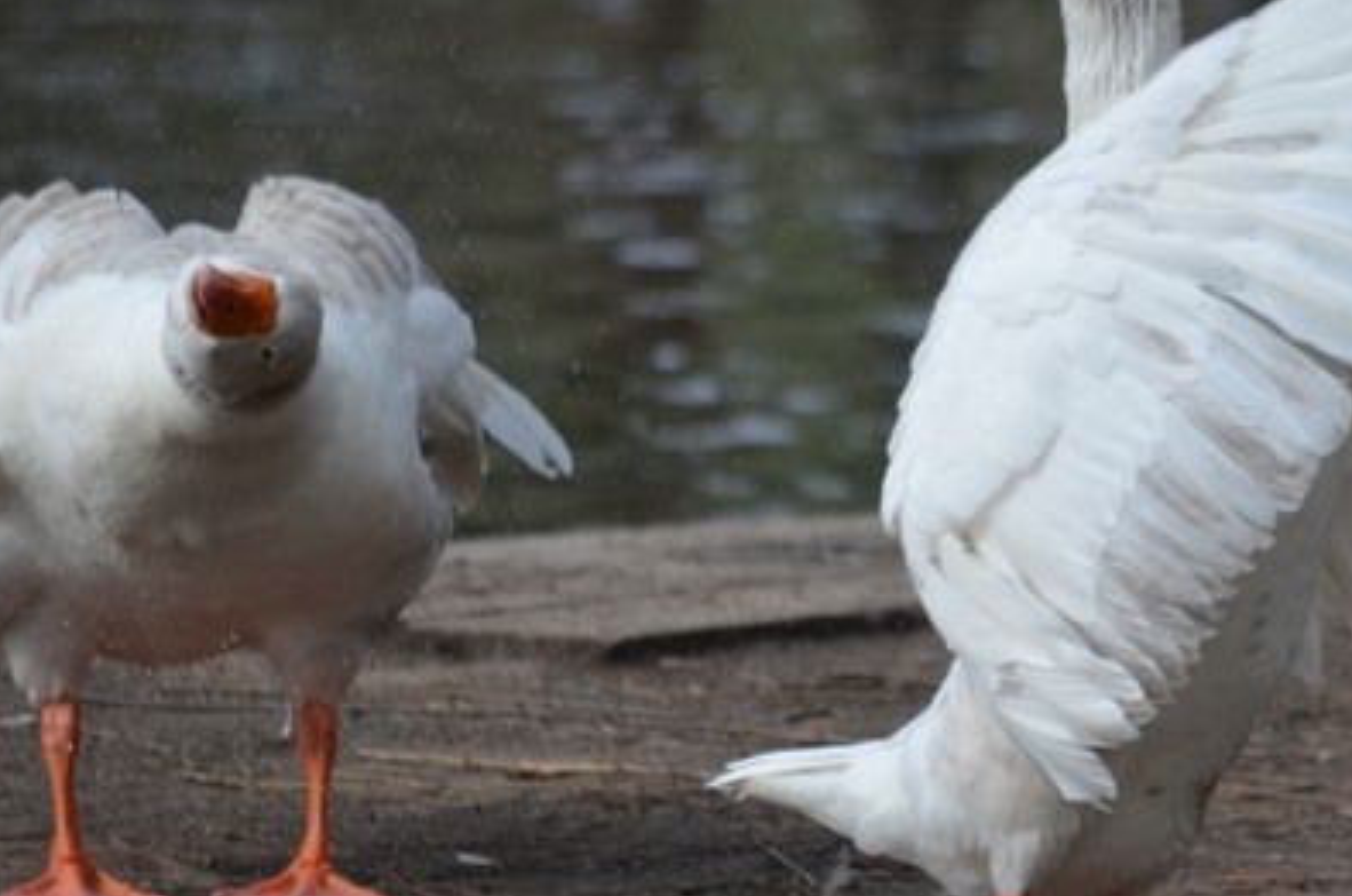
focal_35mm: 533
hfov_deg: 3.9
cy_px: 515
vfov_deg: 2.6
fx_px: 19977
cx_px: 1084
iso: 640
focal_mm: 175
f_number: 5.3
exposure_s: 1/1000
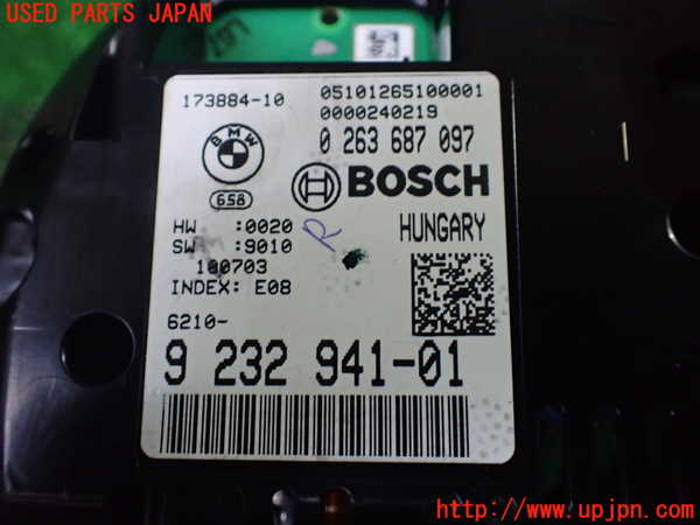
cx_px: 350
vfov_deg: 46.8
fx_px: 607
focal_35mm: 30
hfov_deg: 60.0
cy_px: 262
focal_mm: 5.4
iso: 800
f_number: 2.3
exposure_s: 1/50
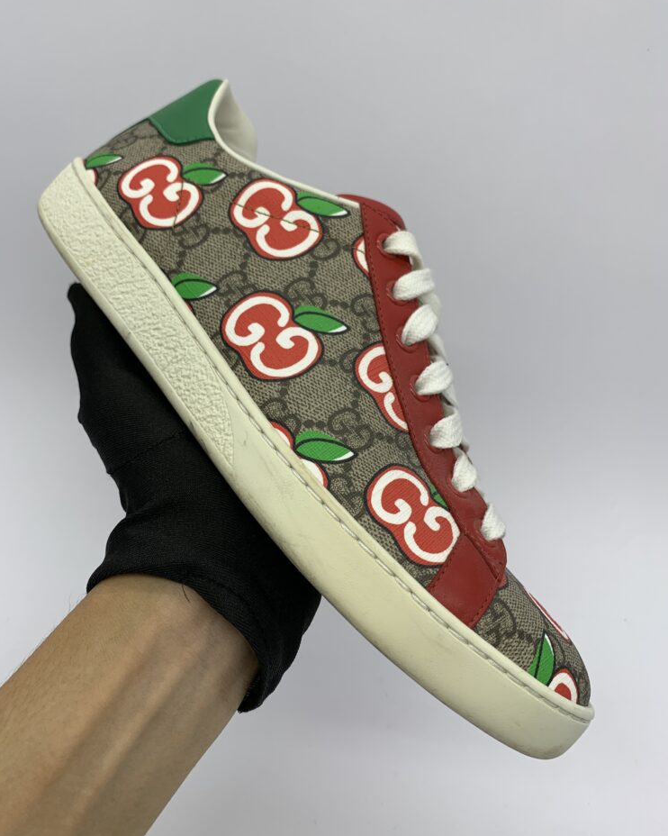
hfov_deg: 51.5
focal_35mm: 28
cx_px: 344
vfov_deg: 62.2
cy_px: 406
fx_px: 692
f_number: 1.8
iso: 25
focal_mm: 4.25
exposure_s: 1/132
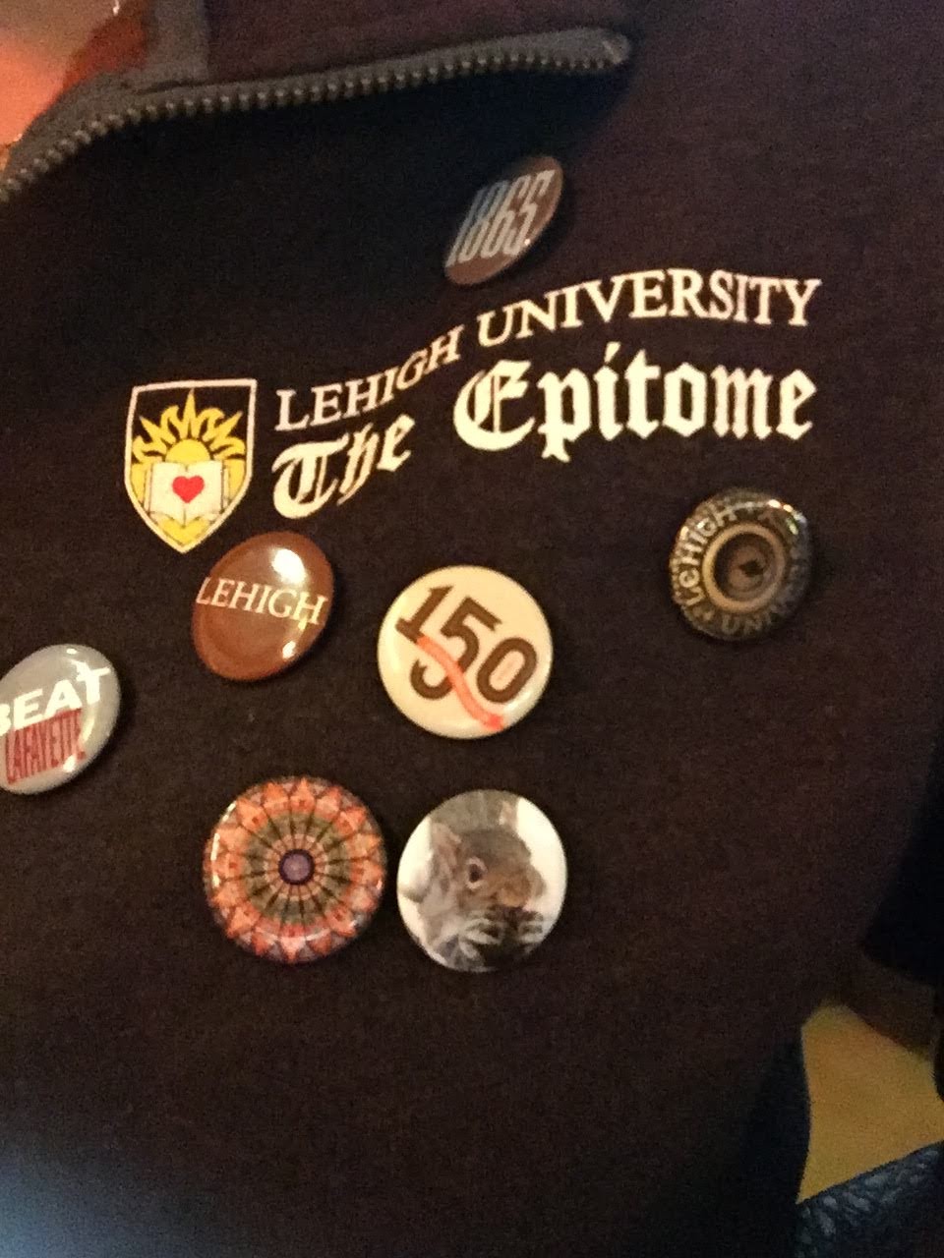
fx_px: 1127
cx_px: 472
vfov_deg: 58.4
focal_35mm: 31
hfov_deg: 45.4
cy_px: 629
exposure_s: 1/15
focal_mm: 2.65
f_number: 2.2
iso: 1000
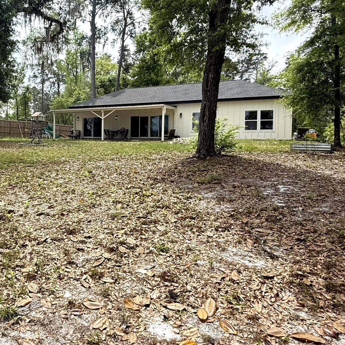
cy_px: 149
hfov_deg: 53.2
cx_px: 88
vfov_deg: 55.4
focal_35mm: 29
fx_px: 327
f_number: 2.2
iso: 50
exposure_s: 1/1795
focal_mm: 2.22
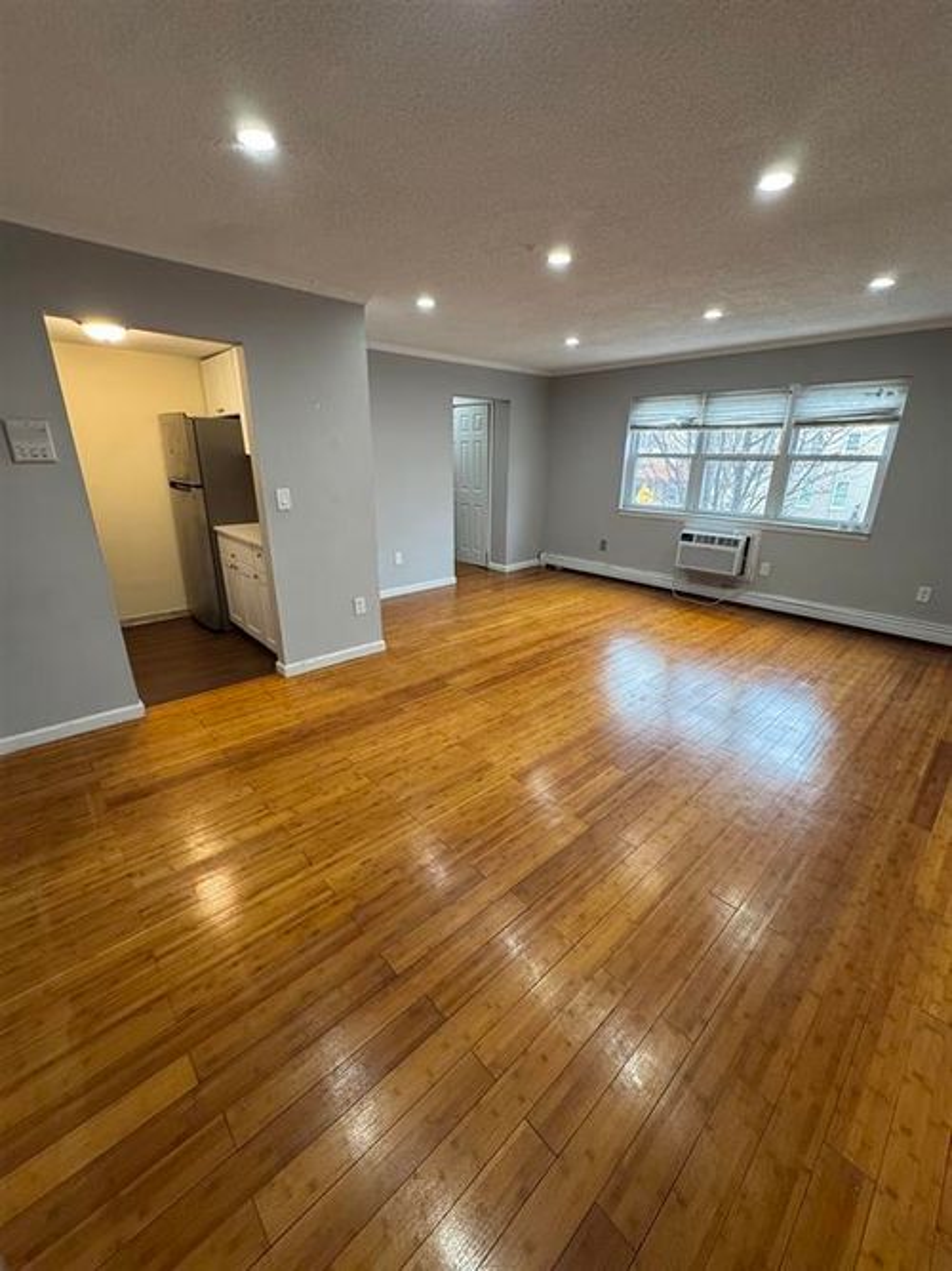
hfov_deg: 85.7
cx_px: 476
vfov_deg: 102.1
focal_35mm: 14
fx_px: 514
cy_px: 636
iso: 320
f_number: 2.2
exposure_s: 1/120
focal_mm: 2.22
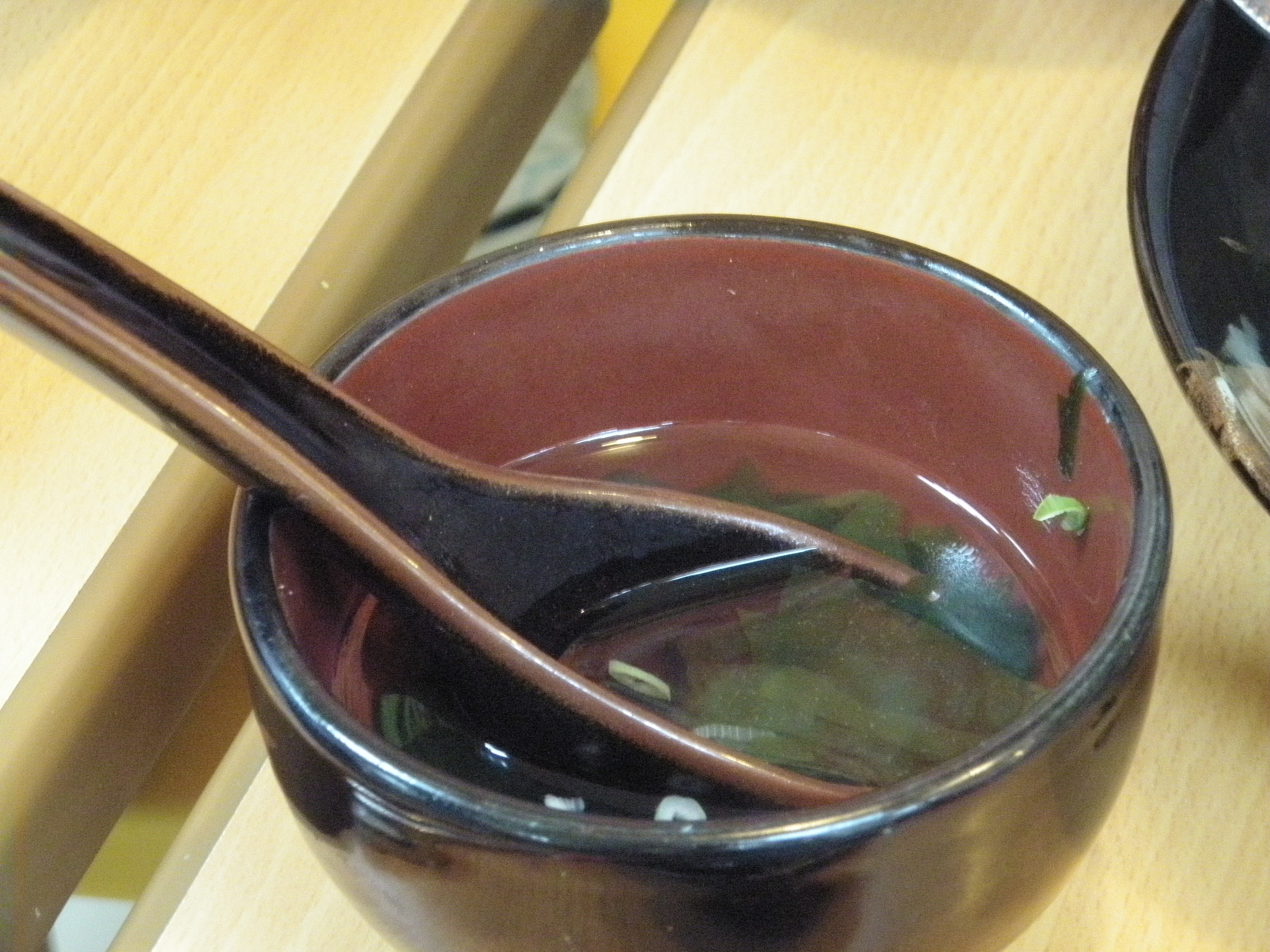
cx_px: 635
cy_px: 476
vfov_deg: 13.0
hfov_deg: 17.3
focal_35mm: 114
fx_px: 4182
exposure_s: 1/15
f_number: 5
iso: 1000
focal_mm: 20.1
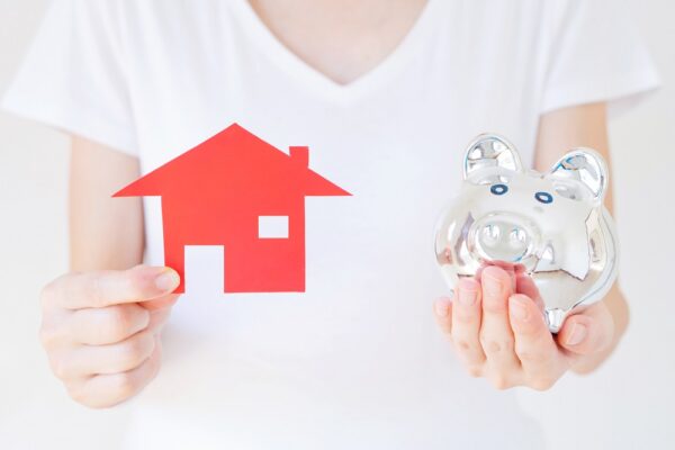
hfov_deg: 27.0
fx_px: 1406
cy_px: 225
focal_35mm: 75
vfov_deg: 18.2
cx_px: 338
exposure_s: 1/13
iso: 200
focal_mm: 50
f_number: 4.5
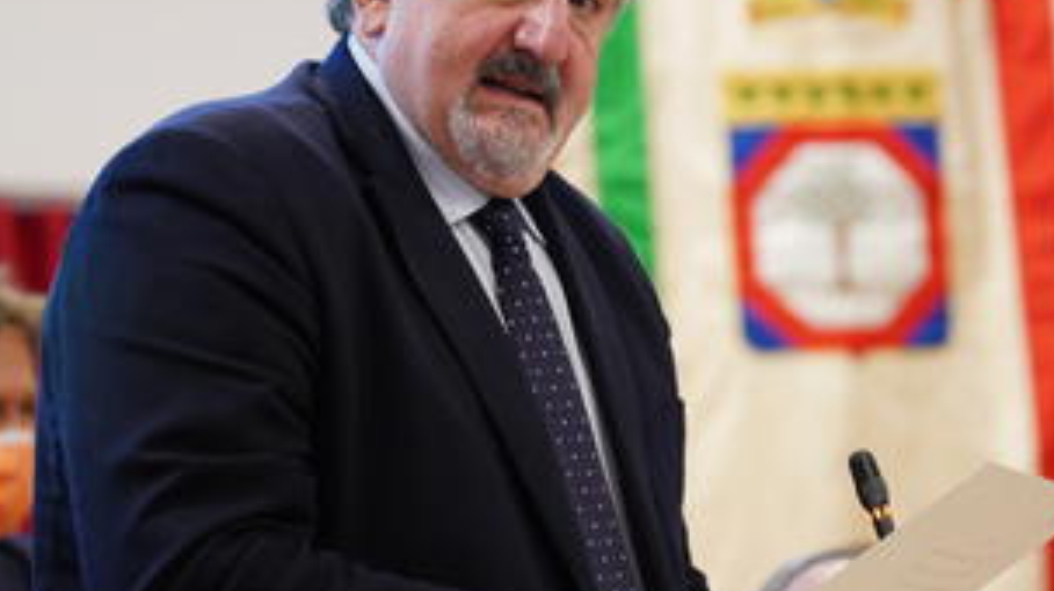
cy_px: 200
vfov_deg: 5.1
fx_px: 6675
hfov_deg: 9.0
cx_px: 614
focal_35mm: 239
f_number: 4
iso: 4000
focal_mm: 151
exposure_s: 1/320
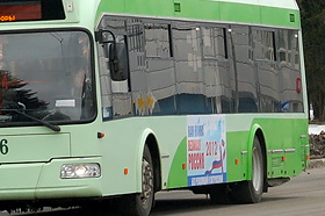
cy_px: -100
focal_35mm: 330
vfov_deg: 4.1
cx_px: 58
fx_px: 2976
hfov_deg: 6.2
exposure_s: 1/250
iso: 250
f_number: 7.1
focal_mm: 50
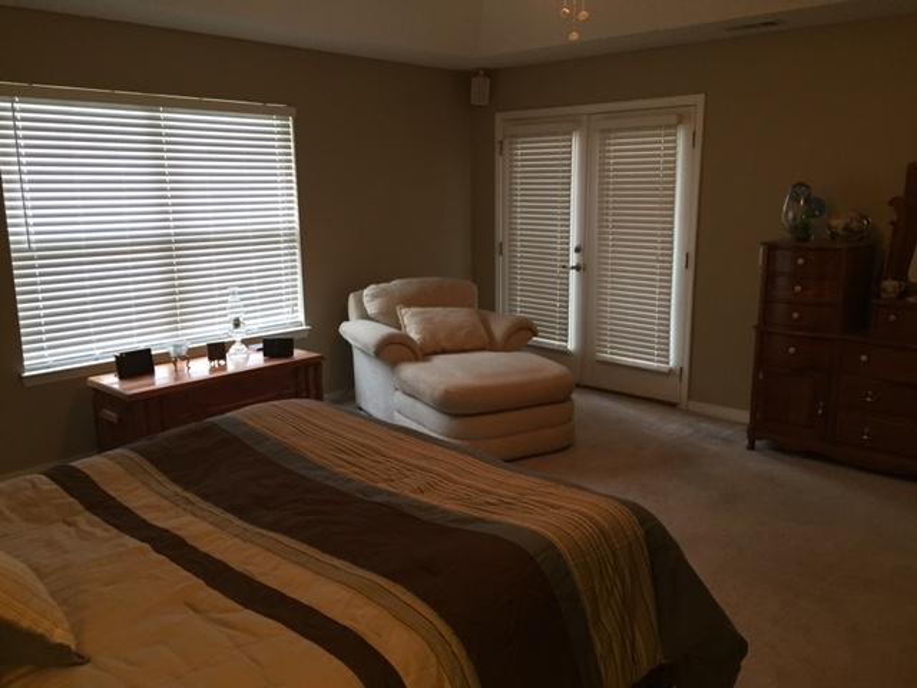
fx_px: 768
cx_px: 458
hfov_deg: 61.7
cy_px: 344
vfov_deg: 48.2
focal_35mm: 29
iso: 160
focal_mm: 4.15
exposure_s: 1/30
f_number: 2.2
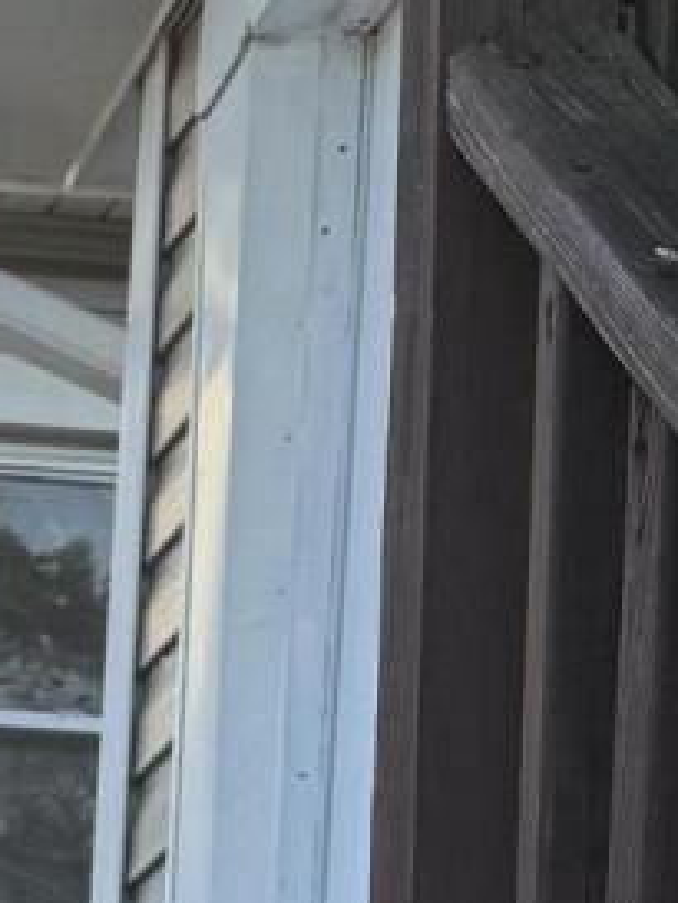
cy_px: 1429
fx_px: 4593
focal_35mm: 176
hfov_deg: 8.0
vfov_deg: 10.7
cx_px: -774
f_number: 1.78
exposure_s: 1/1337
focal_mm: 6.76
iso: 100
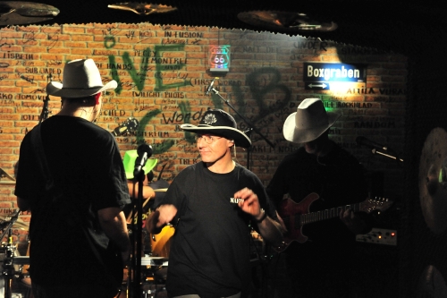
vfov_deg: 26.0
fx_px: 645
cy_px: 149
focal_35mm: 52
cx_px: 224
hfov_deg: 38.2
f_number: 4.5
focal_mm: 52
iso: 6400
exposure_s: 1/125
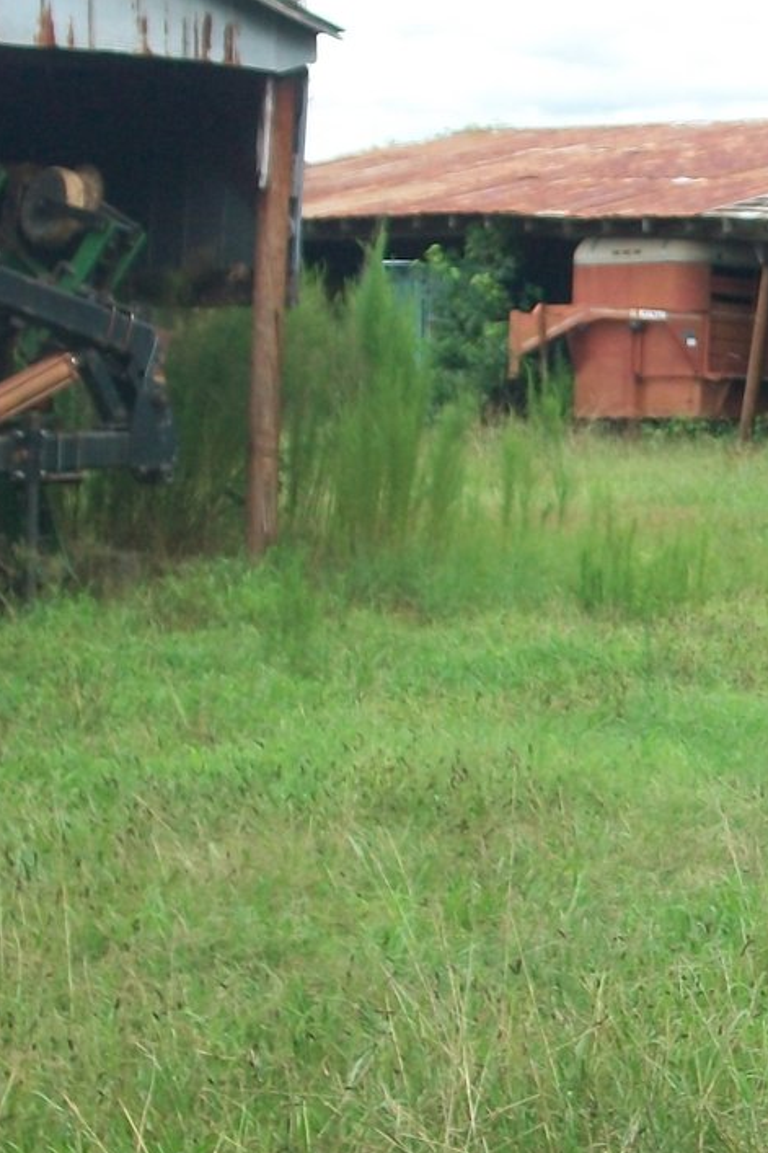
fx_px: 3778
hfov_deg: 11.3
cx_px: 963
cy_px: 428
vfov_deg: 17.3
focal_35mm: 118
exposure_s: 1/500
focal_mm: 8.8
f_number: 3.6
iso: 80
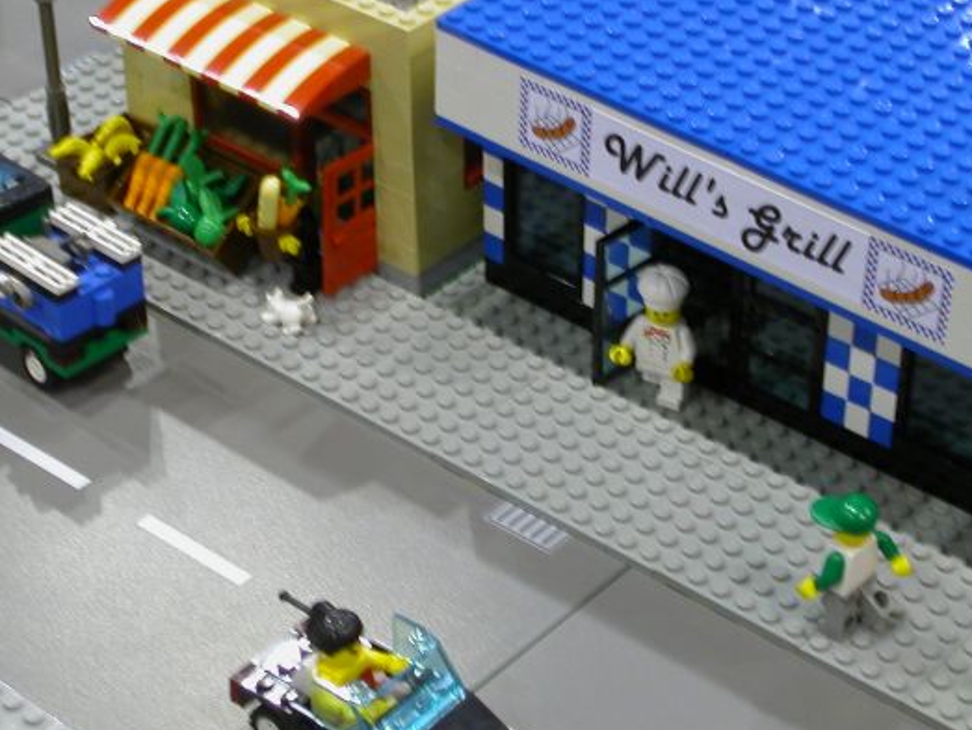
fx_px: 2641
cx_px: 498
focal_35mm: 94
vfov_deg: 15.7
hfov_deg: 20.9
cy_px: 325
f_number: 4.1
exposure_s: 1/9.3
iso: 100
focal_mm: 12.5
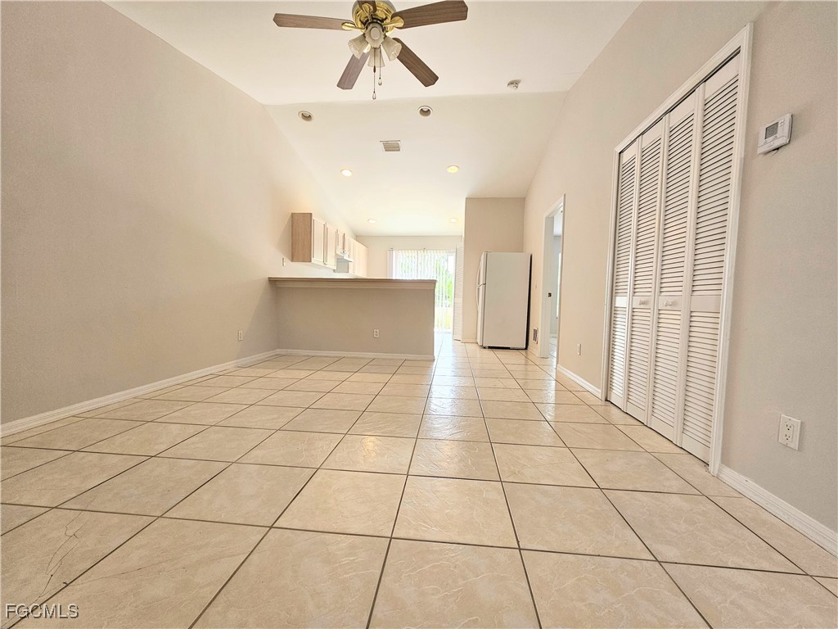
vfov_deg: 89.9
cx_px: 419
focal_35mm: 13
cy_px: 314
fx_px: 315
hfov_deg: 106.2
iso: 80
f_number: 2.2
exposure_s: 1/60
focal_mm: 2.2
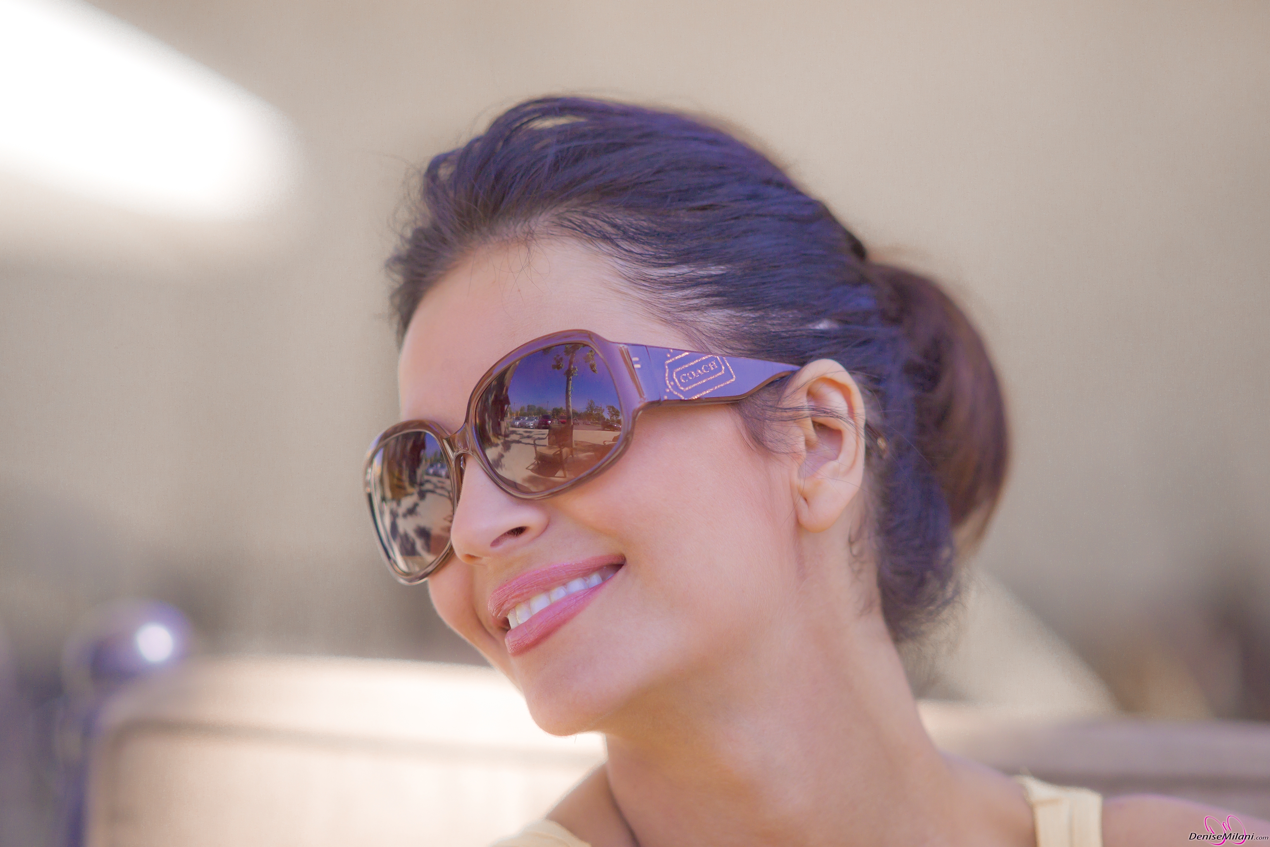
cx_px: 635
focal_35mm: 135
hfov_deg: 15.2
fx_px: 4762
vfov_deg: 10.2
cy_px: 424
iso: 640
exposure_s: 1/3000
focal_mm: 135
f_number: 2.8
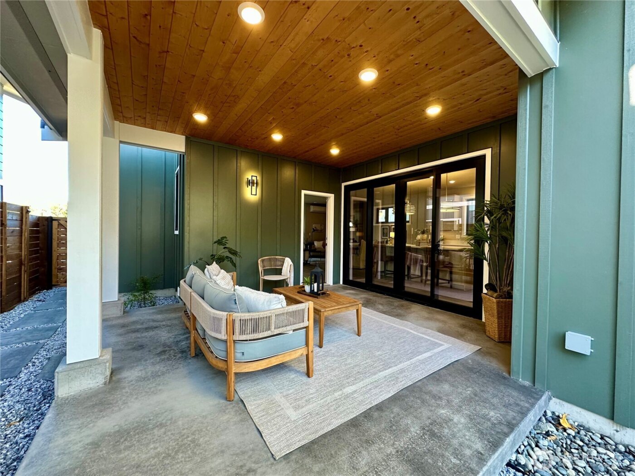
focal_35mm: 14
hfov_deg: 102.1
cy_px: 238
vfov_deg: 85.7
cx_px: 318
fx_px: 257
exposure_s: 1/120
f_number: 2.2
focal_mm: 2.22
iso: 200
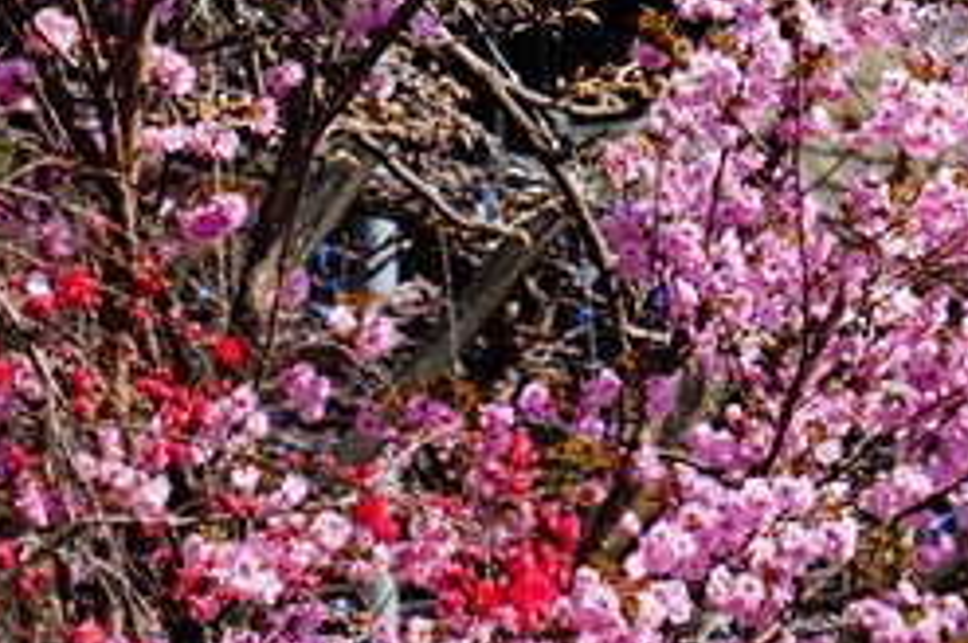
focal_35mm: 587
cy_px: -206
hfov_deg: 3.5
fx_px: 15763
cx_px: 952
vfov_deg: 2.3
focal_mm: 181
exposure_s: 1/200
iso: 50
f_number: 5.6
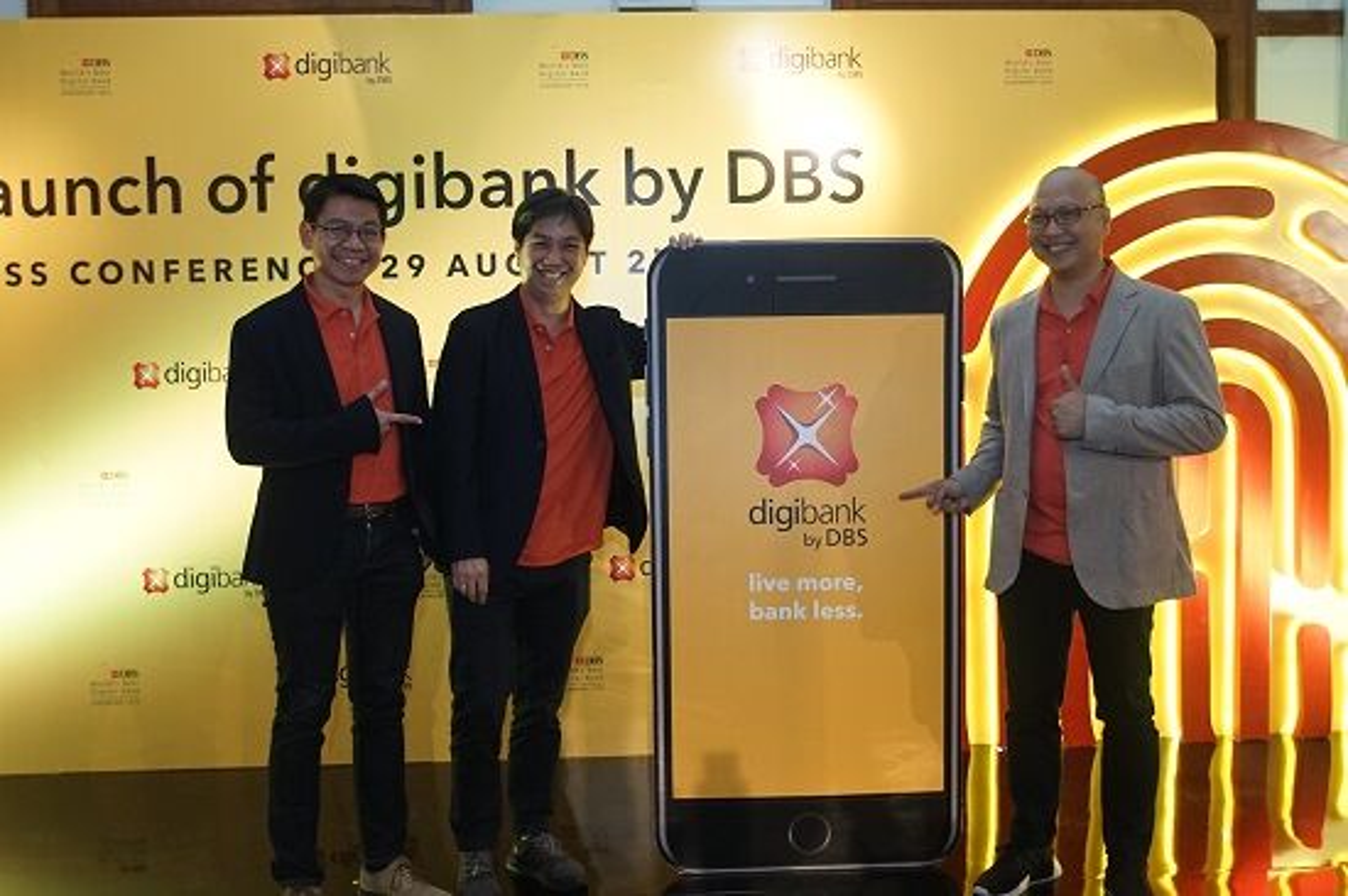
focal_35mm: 34
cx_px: 674
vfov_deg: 38.8
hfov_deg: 55.8
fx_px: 1272
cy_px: 448
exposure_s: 1/100
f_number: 2.8
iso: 1250
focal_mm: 23
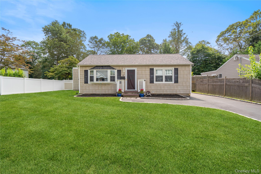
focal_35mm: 16
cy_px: 87
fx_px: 116
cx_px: 130
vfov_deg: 73.7
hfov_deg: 96.7
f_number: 5.6
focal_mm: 16
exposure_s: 1/200
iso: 125
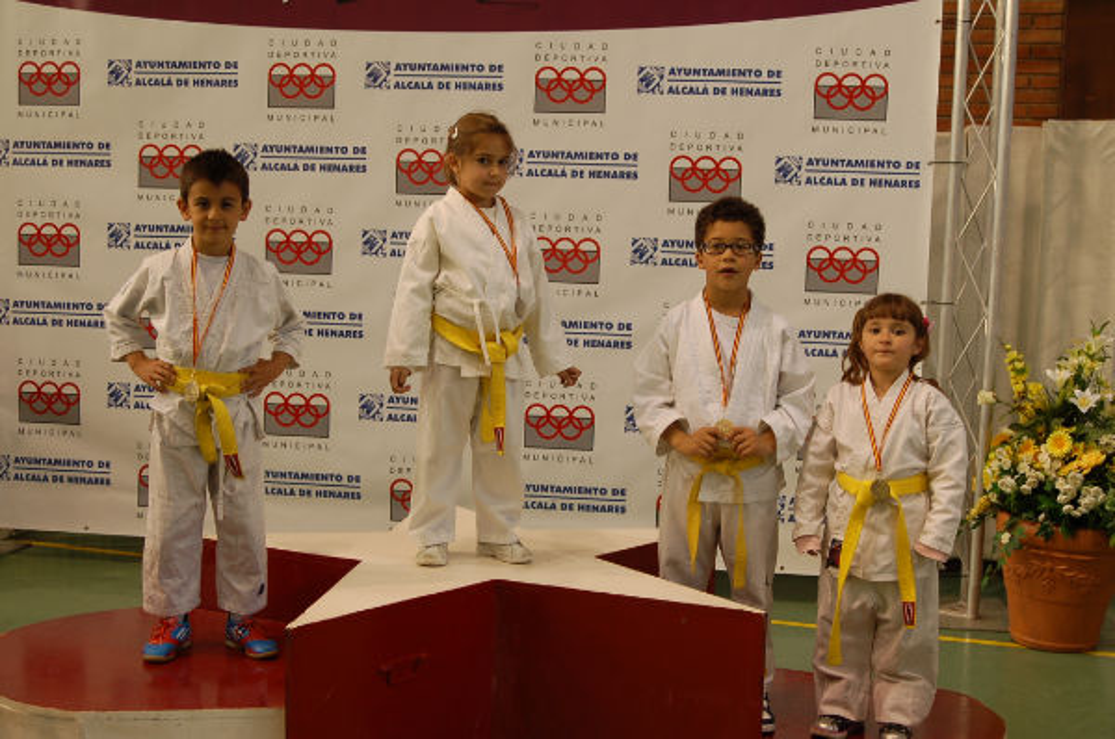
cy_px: 370
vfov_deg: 26.4
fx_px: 1577
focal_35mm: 51
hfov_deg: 38.9
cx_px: 558
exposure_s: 1/60
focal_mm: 34
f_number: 3.8
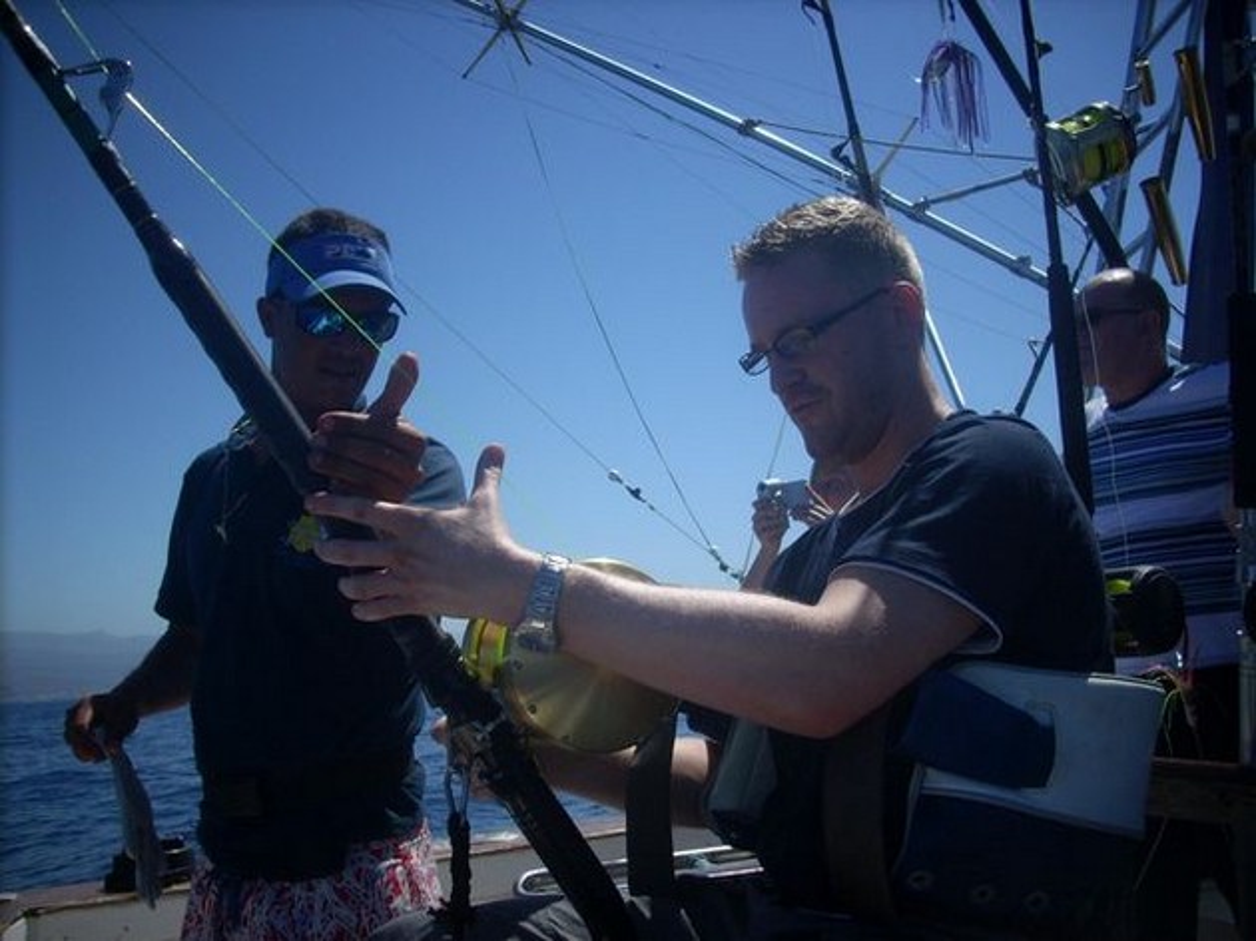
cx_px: 628
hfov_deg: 50.2
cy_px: 470
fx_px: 1342
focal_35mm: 37
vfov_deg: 38.6
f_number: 5.6
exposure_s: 1/546
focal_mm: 6.2
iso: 64
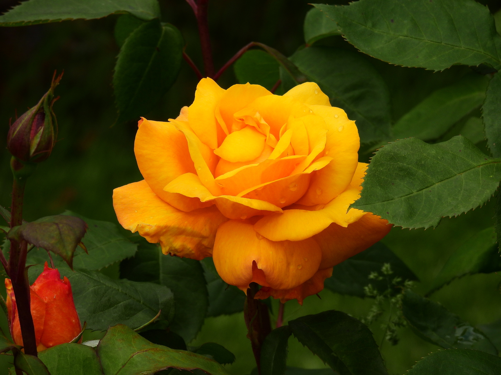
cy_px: 188
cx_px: 250
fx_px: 5066
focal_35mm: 350
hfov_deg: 5.7
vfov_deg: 4.2
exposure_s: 1/800
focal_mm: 62.5
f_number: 5
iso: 100
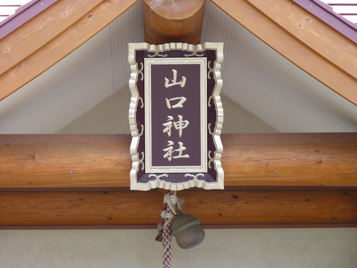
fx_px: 2114
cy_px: 134
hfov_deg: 9.7
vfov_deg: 7.2
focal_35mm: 205
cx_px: 178
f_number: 3.7
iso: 80
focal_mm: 36.4
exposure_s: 1/60
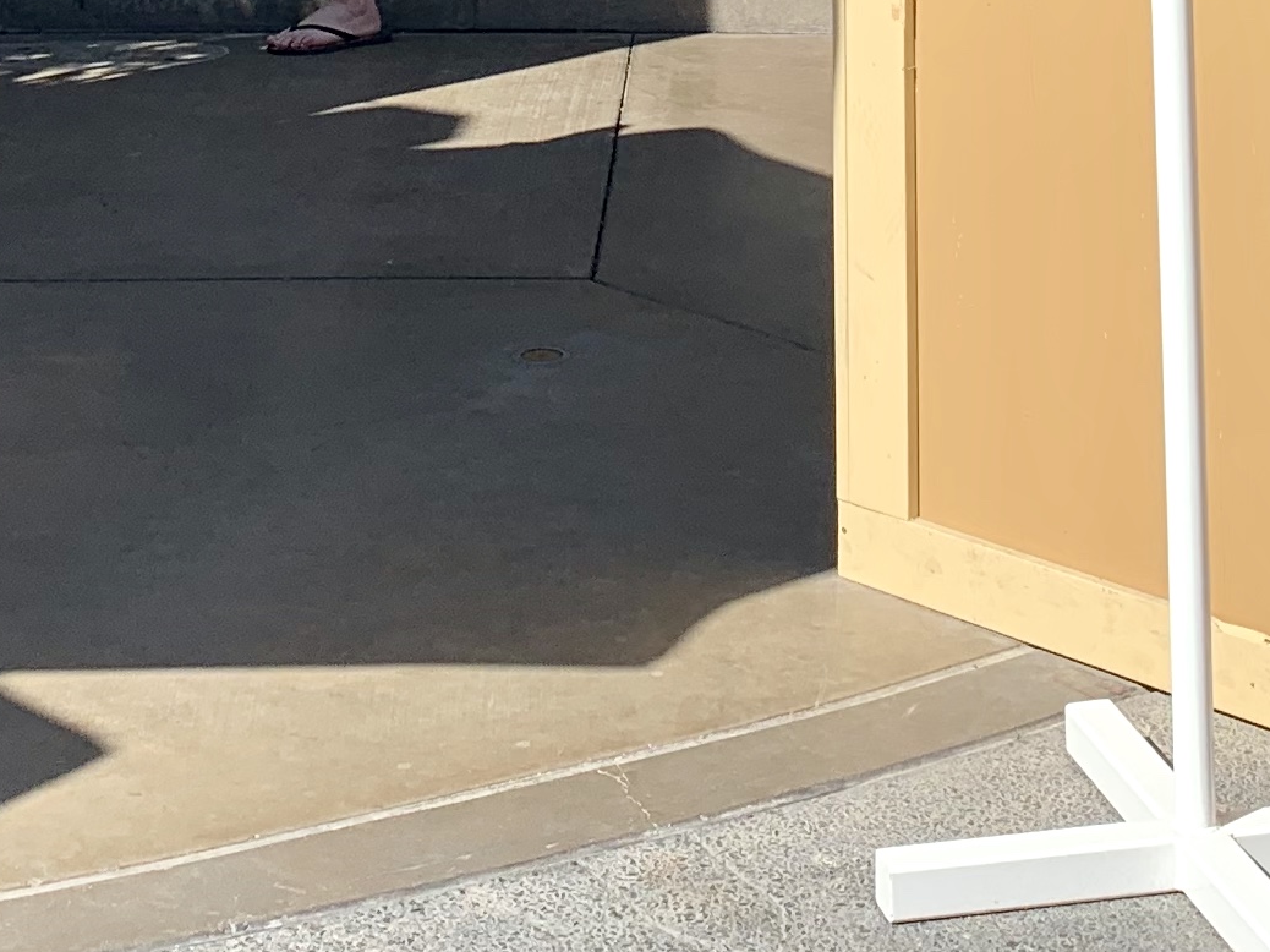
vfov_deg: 13.3
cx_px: 590
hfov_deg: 19.4
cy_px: -699
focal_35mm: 101
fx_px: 3705
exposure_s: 1/1250
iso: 25
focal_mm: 4.25
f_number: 1.8
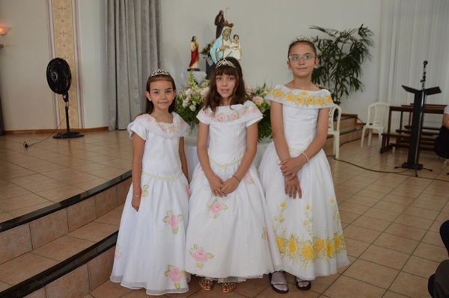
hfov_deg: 37.9
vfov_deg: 25.7
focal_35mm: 52
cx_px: 224
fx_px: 654
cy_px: 149
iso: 400
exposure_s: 1/100
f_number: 5
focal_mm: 35
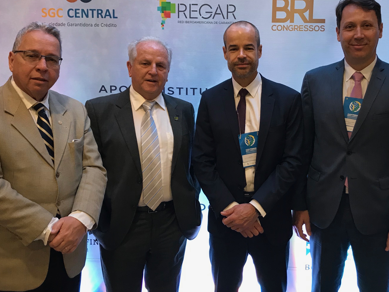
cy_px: 144
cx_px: 230
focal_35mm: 43
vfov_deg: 33.6
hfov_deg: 43.7
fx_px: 483
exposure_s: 1/20
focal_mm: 3.99
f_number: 1.8
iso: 40
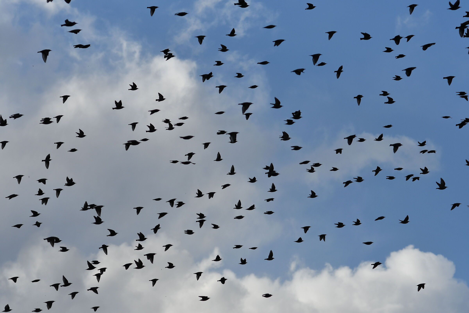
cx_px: 234
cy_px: 156
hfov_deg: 16.1
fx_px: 1654
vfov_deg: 10.8
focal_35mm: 127
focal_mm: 85
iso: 200
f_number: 4
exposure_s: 1/5000
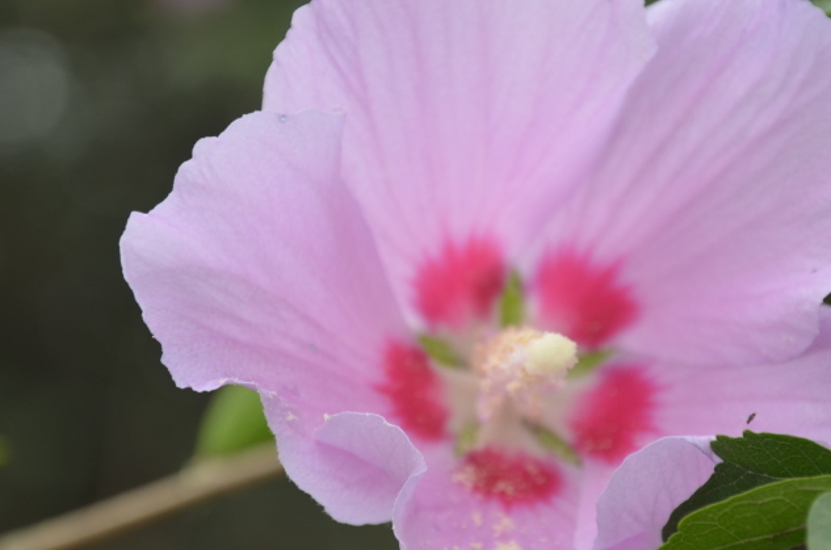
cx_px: 470
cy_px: 277
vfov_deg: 5.4
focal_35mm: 255
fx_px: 5869
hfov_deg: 8.1
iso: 180
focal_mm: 105
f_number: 5.6
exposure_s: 1/250
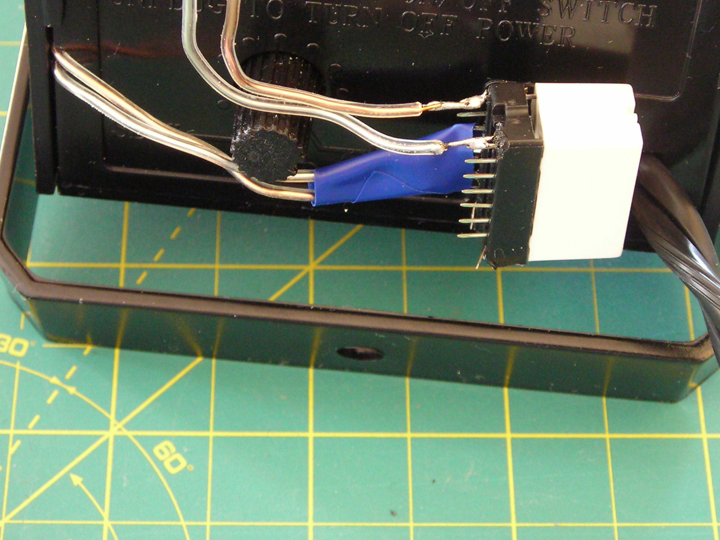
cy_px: 126
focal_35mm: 102
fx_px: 2122
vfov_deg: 14.4
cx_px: 381
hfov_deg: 19.3
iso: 200
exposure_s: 1.47
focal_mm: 10.8
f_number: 3.9
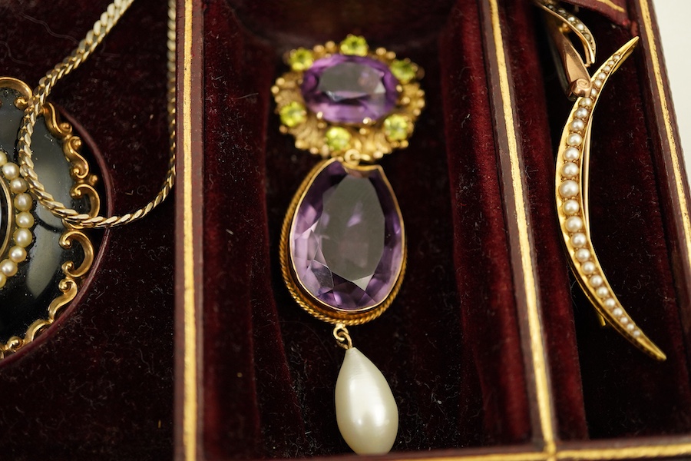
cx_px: 346
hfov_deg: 43.6
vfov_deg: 29.9
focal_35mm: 45
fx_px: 864
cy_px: 230
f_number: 3.5
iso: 1250
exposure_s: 1/160
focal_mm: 30
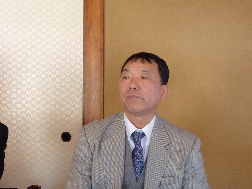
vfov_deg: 26.6
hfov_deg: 34.9
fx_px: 400
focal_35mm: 55
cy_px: 94
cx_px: 126
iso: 400
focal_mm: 5
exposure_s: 1/25
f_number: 3.4
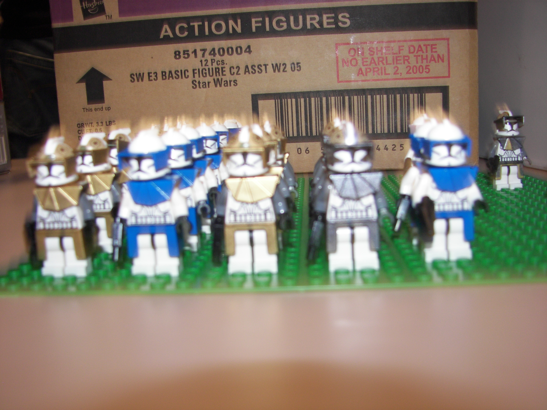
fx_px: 569
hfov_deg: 51.4
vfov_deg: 39.7
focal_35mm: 36
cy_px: 205
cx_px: 274
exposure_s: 1/30
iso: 64
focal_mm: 6
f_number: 2.8
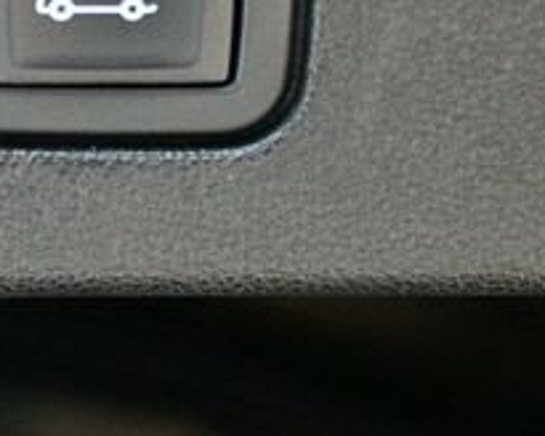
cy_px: -13
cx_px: 74
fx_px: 3549
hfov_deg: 8.8
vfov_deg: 7.0
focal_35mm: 220
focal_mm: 50
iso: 9000
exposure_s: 1/60
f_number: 4.8
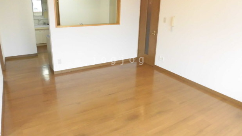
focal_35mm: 27
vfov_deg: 42.8
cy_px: 60
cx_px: 119
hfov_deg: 69.8
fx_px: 173
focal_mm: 4.3
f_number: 3.1
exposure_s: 1/25
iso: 400
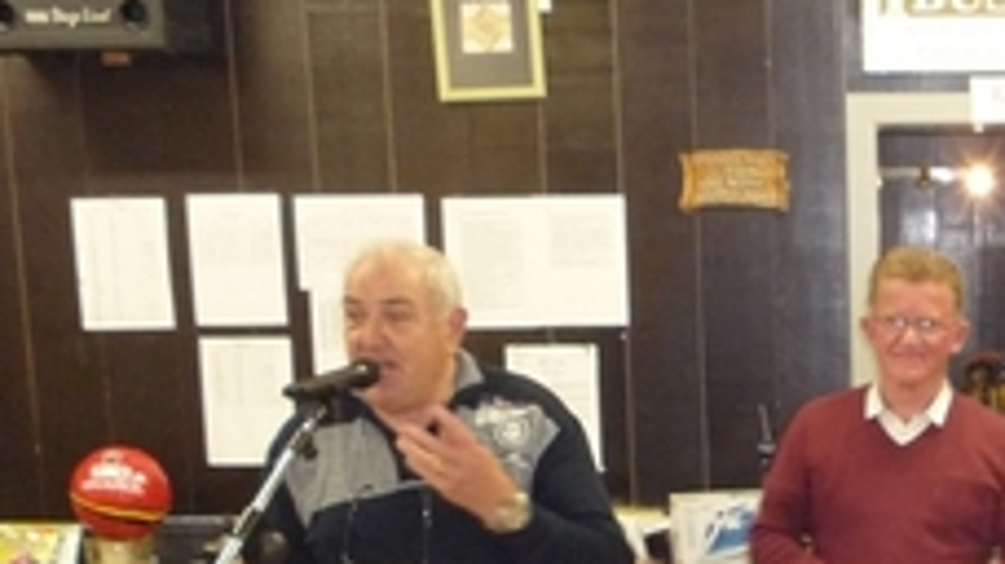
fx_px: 2291
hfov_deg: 23.6
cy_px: 780
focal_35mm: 86
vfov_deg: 13.4
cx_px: 1027
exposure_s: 1/8
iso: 400
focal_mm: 5.2
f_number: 3.3
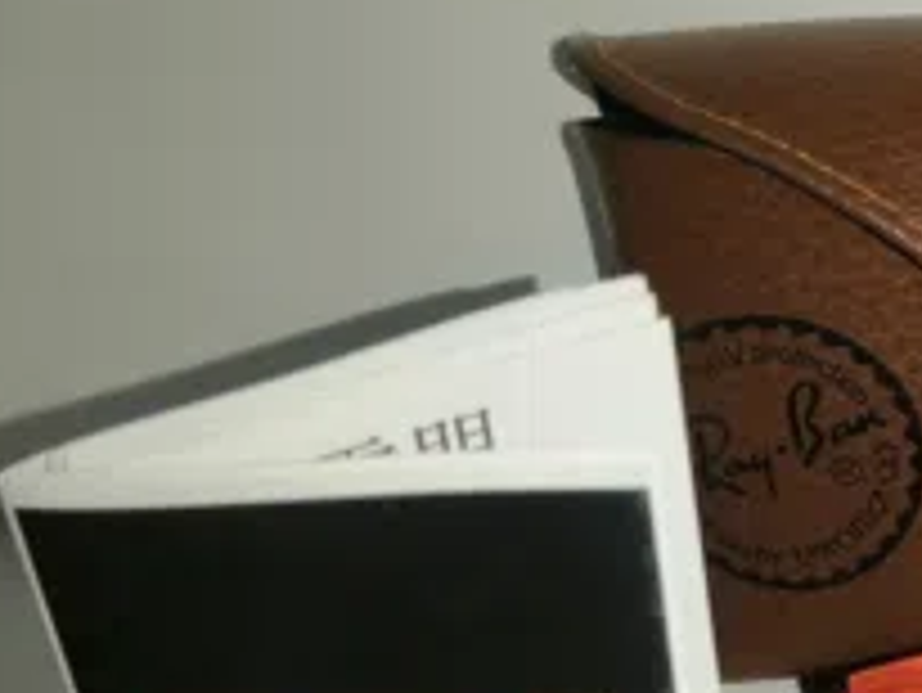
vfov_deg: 18.1
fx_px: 2159
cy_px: 508
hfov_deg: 22.1
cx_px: 1138
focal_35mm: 81
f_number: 1.8
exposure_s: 1/50
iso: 80
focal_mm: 3.95
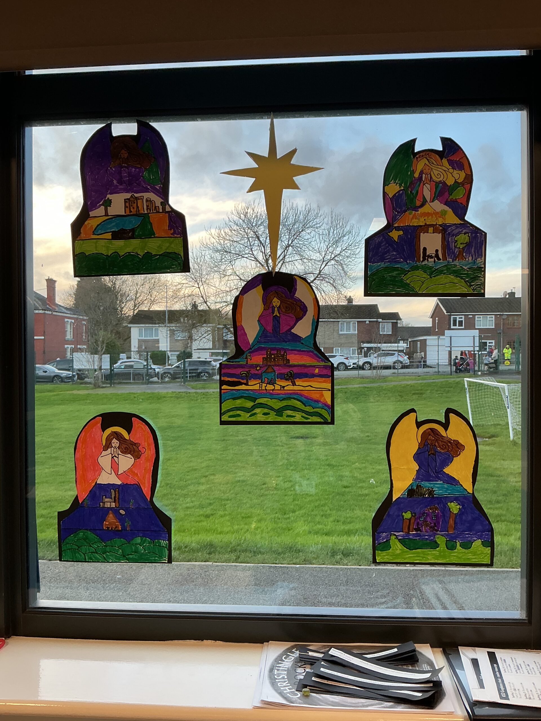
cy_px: 360
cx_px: 270
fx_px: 604
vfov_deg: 61.7
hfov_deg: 48.2
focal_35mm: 29
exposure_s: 1/120
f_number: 1.8
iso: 32
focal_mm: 3
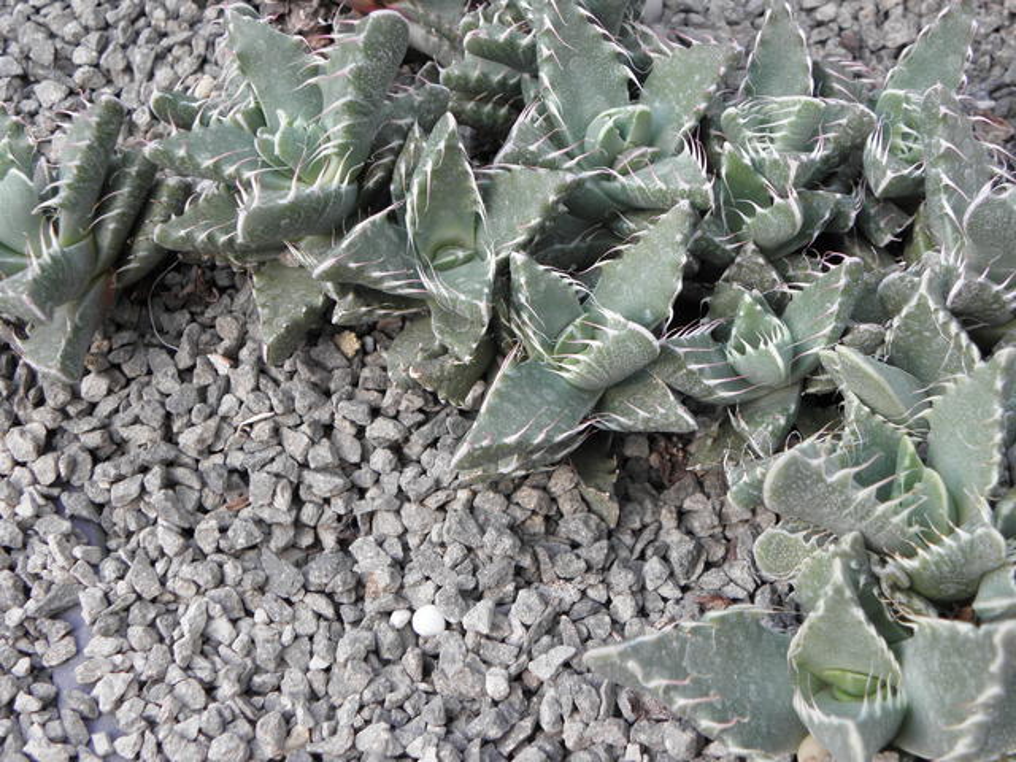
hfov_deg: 37.5
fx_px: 1497
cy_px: 381
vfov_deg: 28.6
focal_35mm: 51
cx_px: 508
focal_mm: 9.22
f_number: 3.5
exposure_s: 1/100
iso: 64
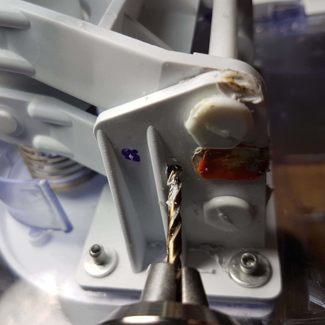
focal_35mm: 31
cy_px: 163
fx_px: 329
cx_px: 124
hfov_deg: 52.0
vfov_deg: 52.5
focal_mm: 4.2
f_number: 1.7
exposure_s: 1/154
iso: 40
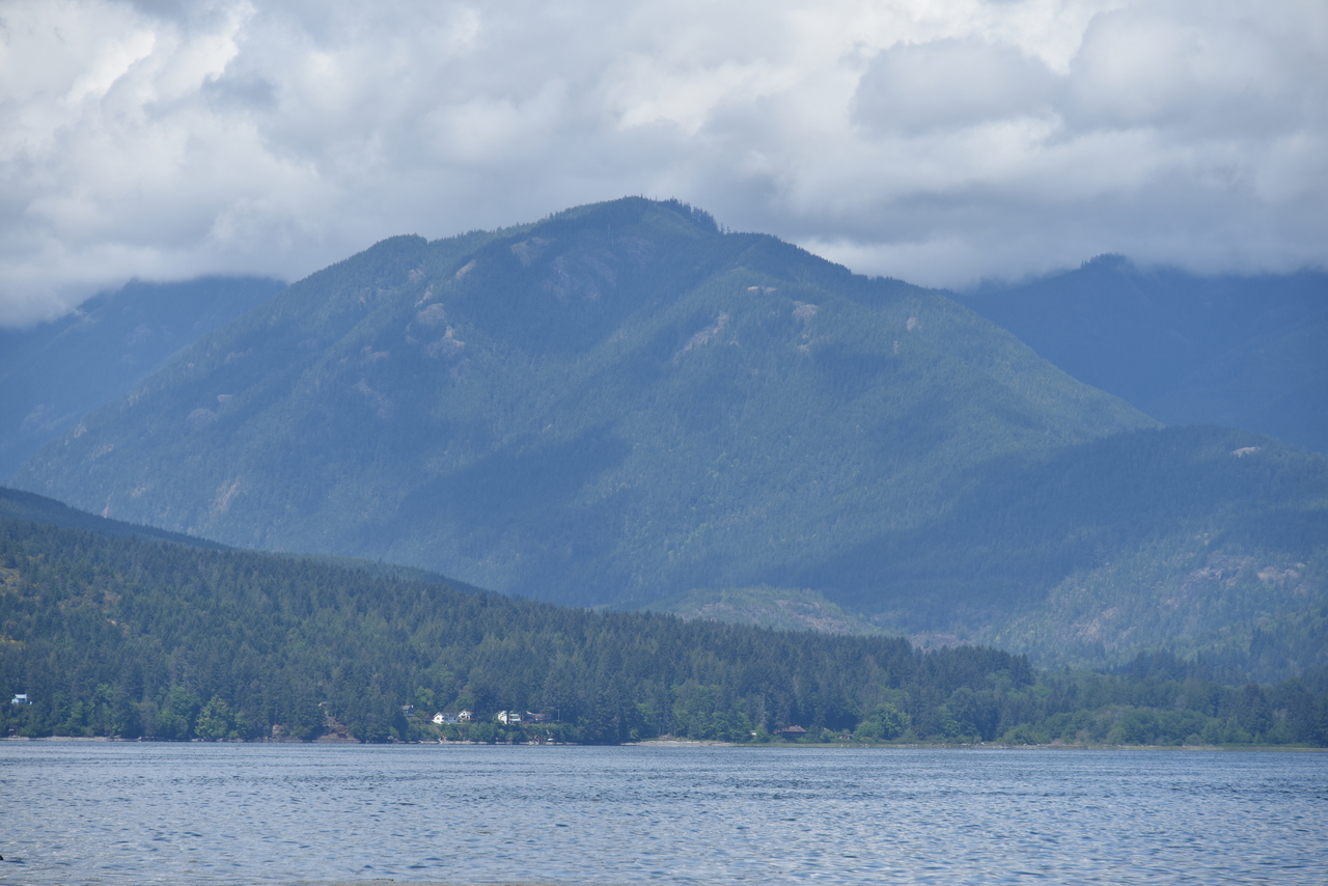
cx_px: 664
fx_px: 7379
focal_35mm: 200
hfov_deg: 10.3
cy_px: 443
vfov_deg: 6.9
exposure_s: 1/400
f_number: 8
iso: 100
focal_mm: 200
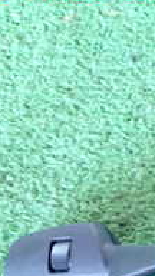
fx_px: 745
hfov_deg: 10.3
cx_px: 370
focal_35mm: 102
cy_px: 295
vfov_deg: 20.1
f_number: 2.3
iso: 640
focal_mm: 5.4
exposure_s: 1/30
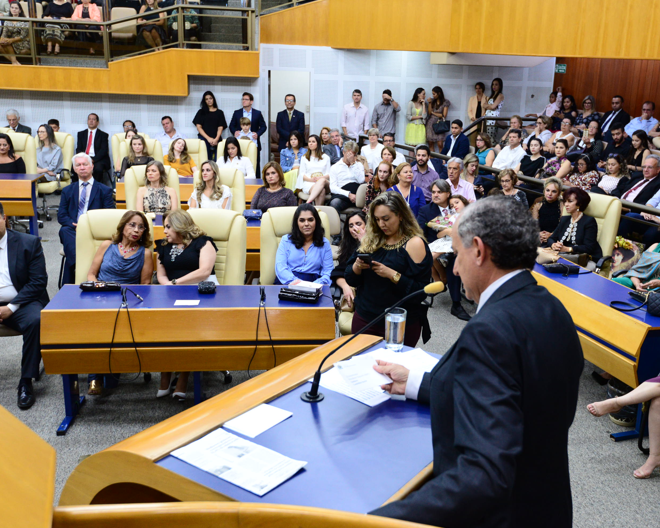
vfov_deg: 37.3
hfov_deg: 45.6
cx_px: 384
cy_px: 265
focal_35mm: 40
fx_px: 781
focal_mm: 35
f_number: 5
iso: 2500
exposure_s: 1/60
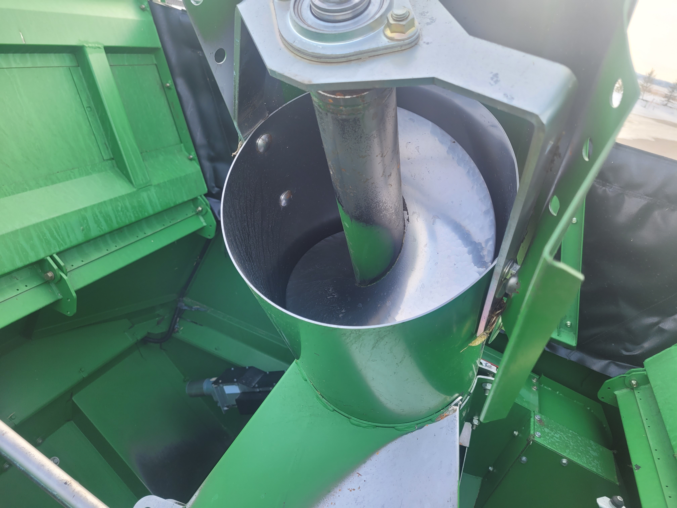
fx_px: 508
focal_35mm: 26
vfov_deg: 53.1
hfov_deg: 67.3
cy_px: 254
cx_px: 338
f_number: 1.8
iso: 40
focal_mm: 5.4
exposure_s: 1/359
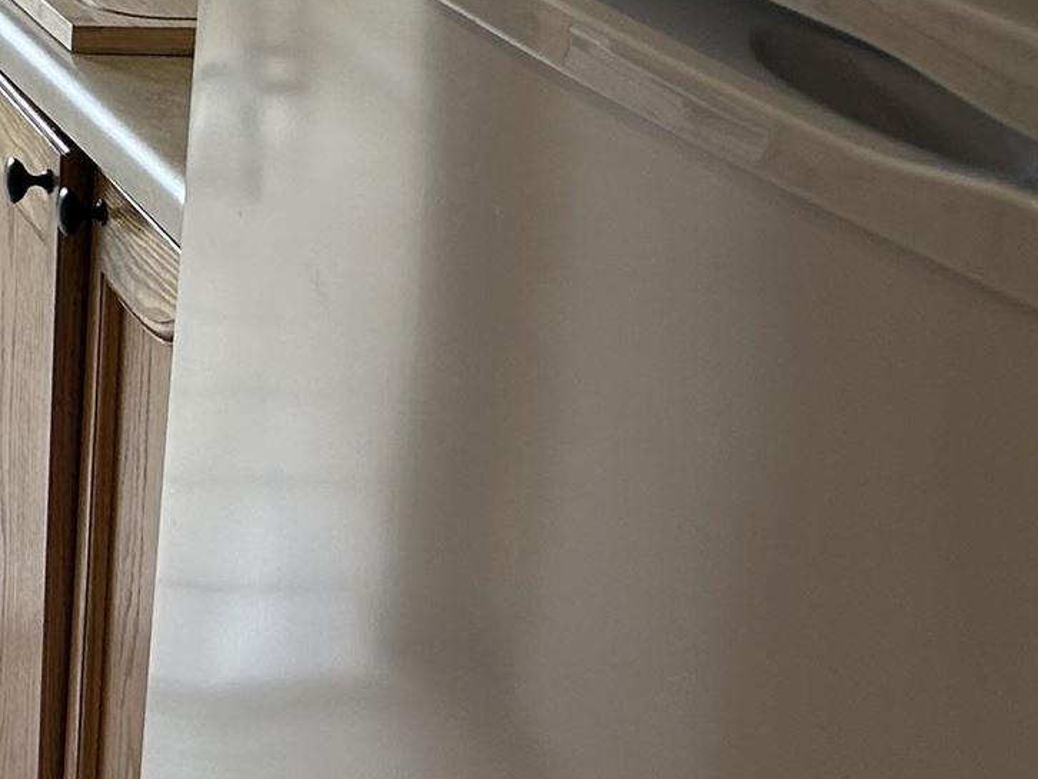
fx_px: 3300
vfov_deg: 12.8
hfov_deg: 14.9
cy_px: -363
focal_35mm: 110
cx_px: -995
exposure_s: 1/120
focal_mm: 5.7
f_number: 1.5
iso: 40
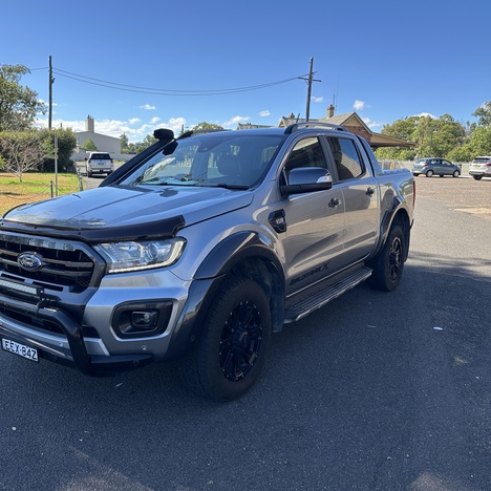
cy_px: 241
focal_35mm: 29
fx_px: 465
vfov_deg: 55.6
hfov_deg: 55.2
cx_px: 196
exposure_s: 1/1916
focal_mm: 6.86
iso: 80
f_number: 1.78
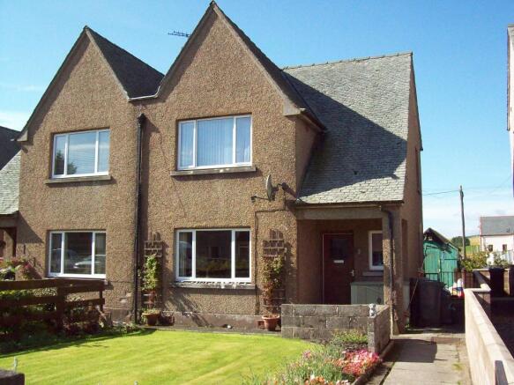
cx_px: 257
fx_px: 534
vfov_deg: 39.6
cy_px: 192
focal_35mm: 36
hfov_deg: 51.4
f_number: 4.8
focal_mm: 6
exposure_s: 1/718
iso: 200
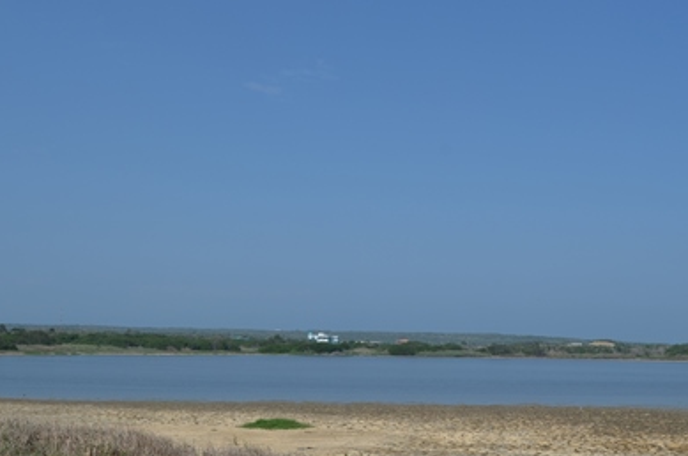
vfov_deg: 23.6
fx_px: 1088
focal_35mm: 57
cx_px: 394
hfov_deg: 35.0
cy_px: 304
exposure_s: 1/500
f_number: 8
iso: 100
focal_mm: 28
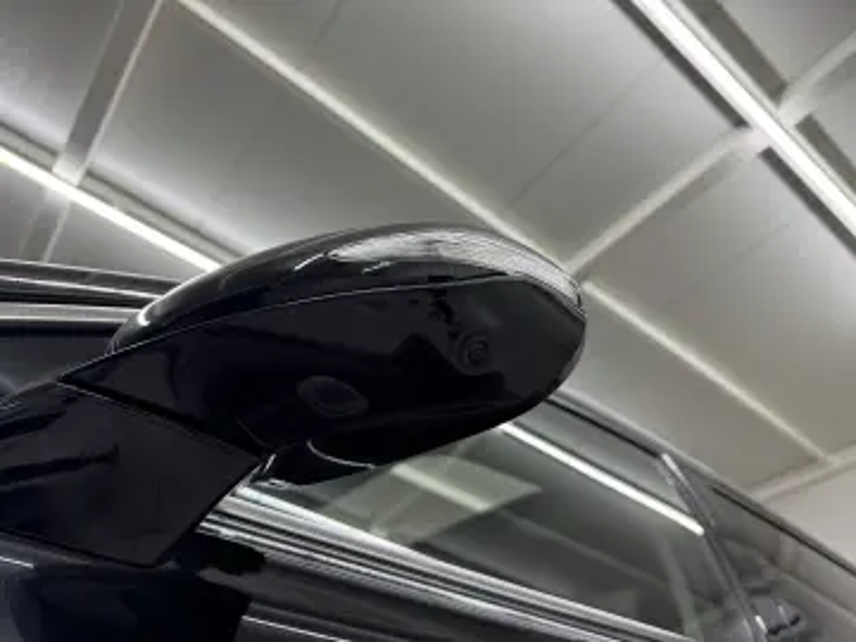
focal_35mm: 24
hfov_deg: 71.6
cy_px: 321
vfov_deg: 56.8
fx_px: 593
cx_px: 428
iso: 160
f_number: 1.78
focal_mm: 6.76
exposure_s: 1/100
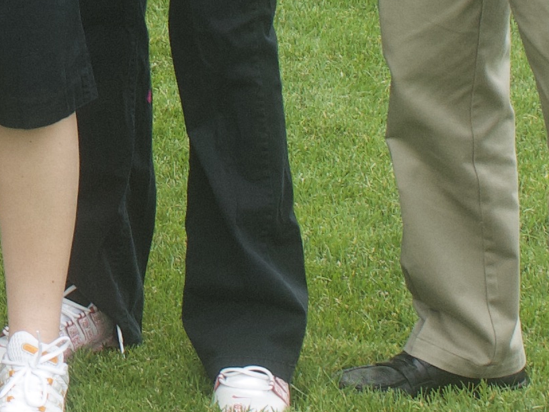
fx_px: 4196
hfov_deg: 7.3
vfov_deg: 5.5
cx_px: -362
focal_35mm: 265
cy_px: -333
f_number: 8
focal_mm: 35
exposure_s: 1/80
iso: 320
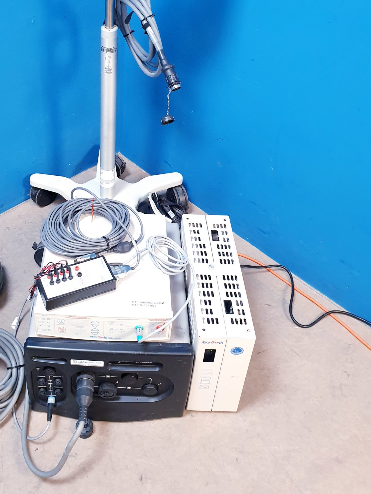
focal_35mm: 38
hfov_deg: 37.1
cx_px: 109
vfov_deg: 47.6
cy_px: 139
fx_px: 543
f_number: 2.4
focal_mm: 4.3
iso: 320
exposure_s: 1/33
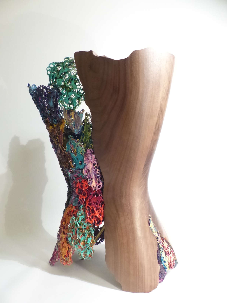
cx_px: 114
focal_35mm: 25
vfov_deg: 69.4
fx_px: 219
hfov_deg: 54.9
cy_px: 152
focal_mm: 4.5
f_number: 2.8
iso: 800
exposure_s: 1/20
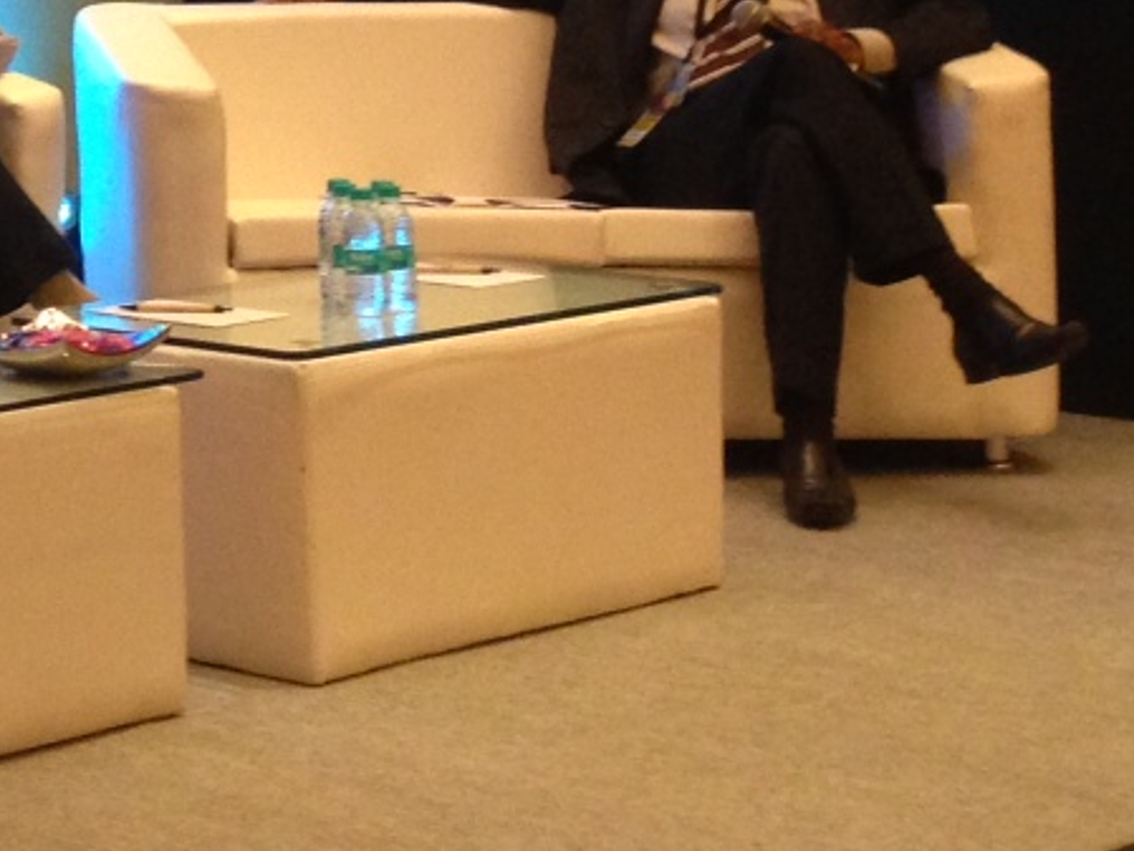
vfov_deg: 12.1
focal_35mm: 120
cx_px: -833
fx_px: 3932
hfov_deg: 14.6
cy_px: -169
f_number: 2.4
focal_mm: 4.13
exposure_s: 1/20
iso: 250
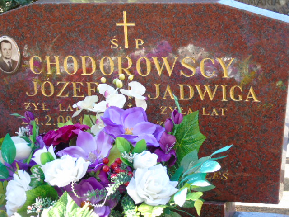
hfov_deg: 15.9
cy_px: 108
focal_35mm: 124
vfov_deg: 12.0
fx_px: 1035
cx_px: 144
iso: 80
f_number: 4.6
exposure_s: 1/30
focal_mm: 22
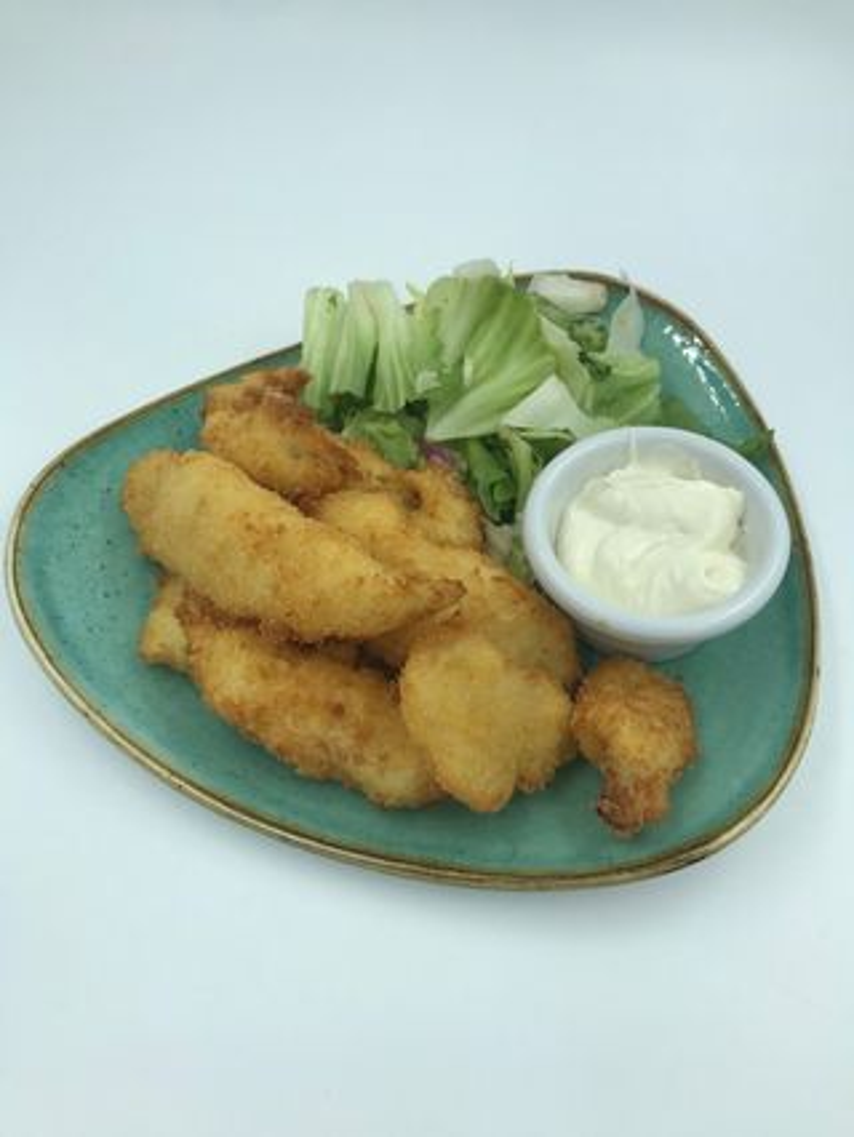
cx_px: 427
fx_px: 920
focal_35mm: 28
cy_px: 568
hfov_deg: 49.8
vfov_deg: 63.4
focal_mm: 3.99
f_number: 1.8
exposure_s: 1/766
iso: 20
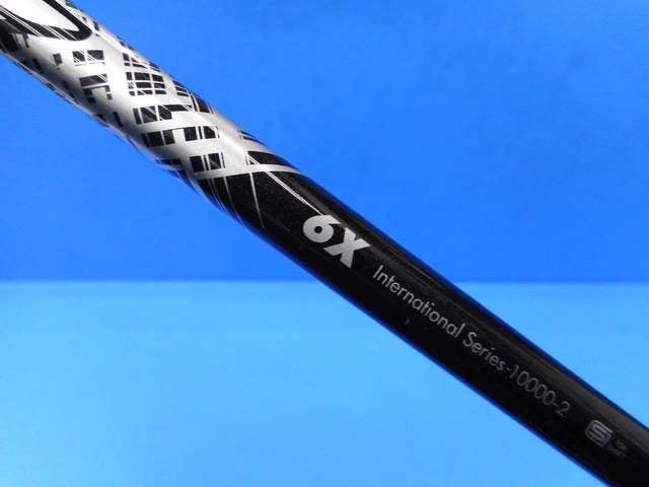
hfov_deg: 69.4
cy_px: 244
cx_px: 324
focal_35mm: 25
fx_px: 469
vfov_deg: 54.9
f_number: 3.7
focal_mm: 4.5
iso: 140
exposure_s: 1/30
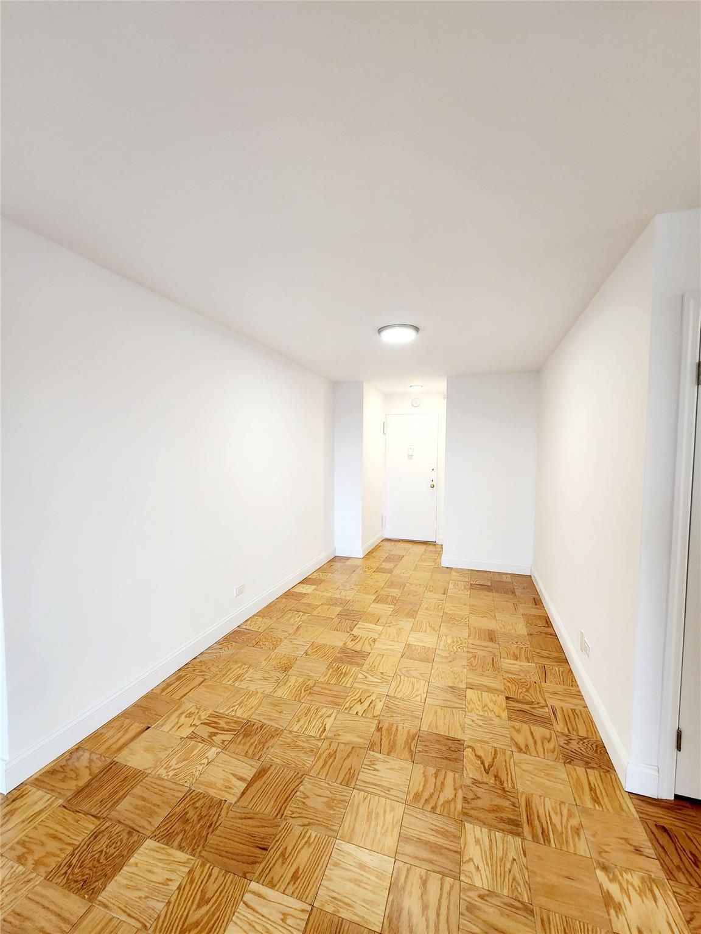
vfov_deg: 106.2
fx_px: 351
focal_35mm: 13
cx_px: 350
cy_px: 467
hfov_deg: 89.9
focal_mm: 2.2
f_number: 2.2
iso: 200
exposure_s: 1/60.2
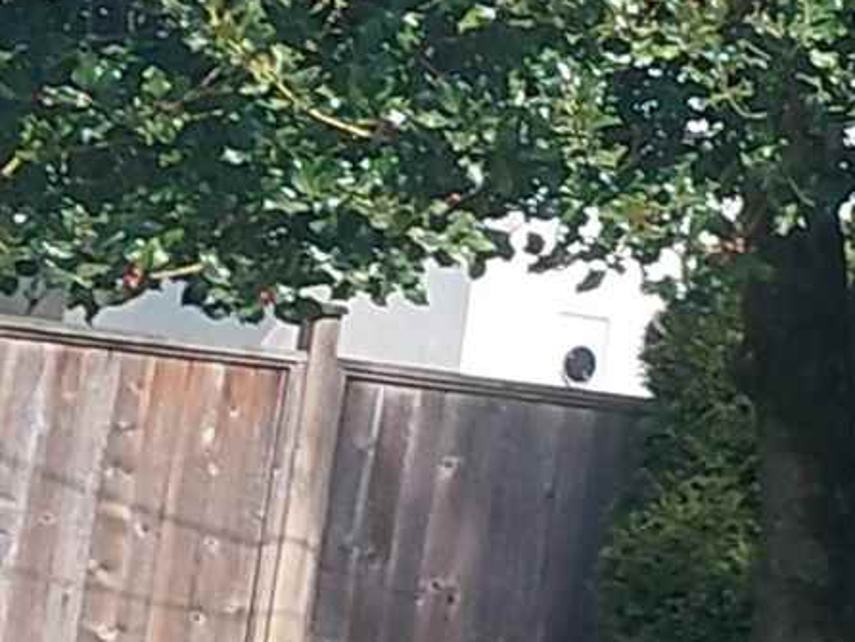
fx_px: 4251
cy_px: -84
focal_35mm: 172
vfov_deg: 8.6
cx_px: 2576
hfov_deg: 9.2
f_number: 1.8
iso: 50
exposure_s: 1/1000
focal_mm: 4.69
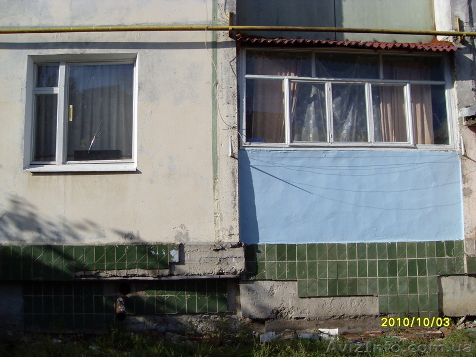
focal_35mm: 35
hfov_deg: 52.6
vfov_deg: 40.7
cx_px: 238
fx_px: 481
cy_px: 178
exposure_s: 1/350
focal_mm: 6.3
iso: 80
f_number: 7
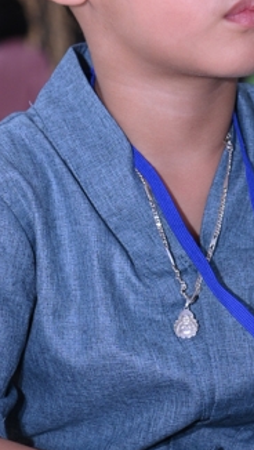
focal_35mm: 163
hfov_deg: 7.5
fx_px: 1947
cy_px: 180
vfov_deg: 13.2
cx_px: 208
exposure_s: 1/160
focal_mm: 52
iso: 800
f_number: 4
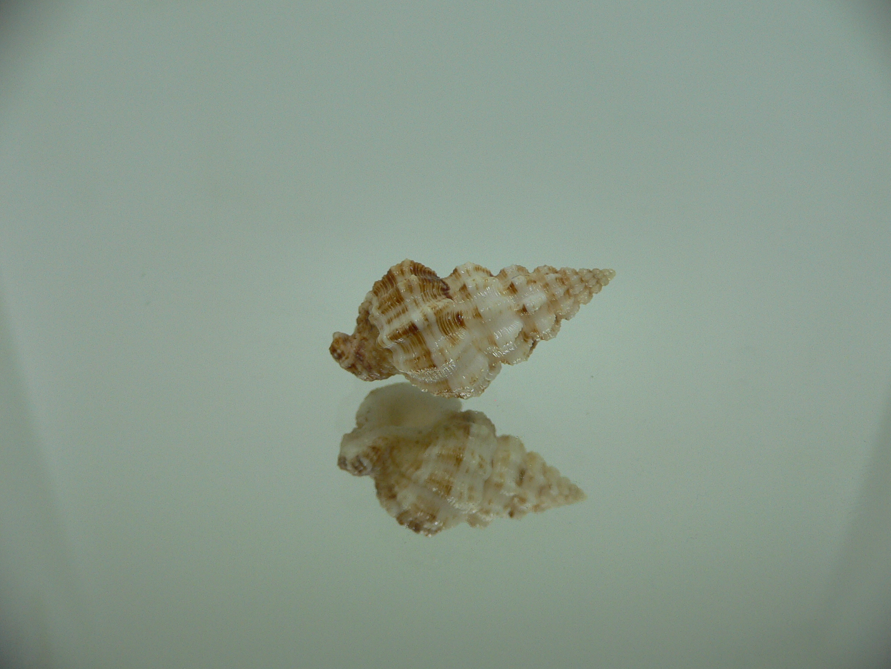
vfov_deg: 40.7
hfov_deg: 52.6
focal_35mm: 35
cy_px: 334
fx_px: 901
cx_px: 446
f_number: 2.8
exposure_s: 1/60
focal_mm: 4.6
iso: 100
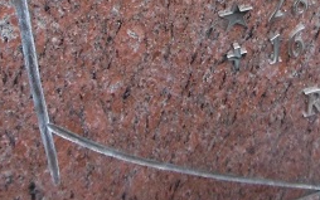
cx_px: 248
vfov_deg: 15.4
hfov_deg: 25.4
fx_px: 698
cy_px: -73
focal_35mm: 80
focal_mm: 4.3
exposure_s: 1/125
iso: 320
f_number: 3.1
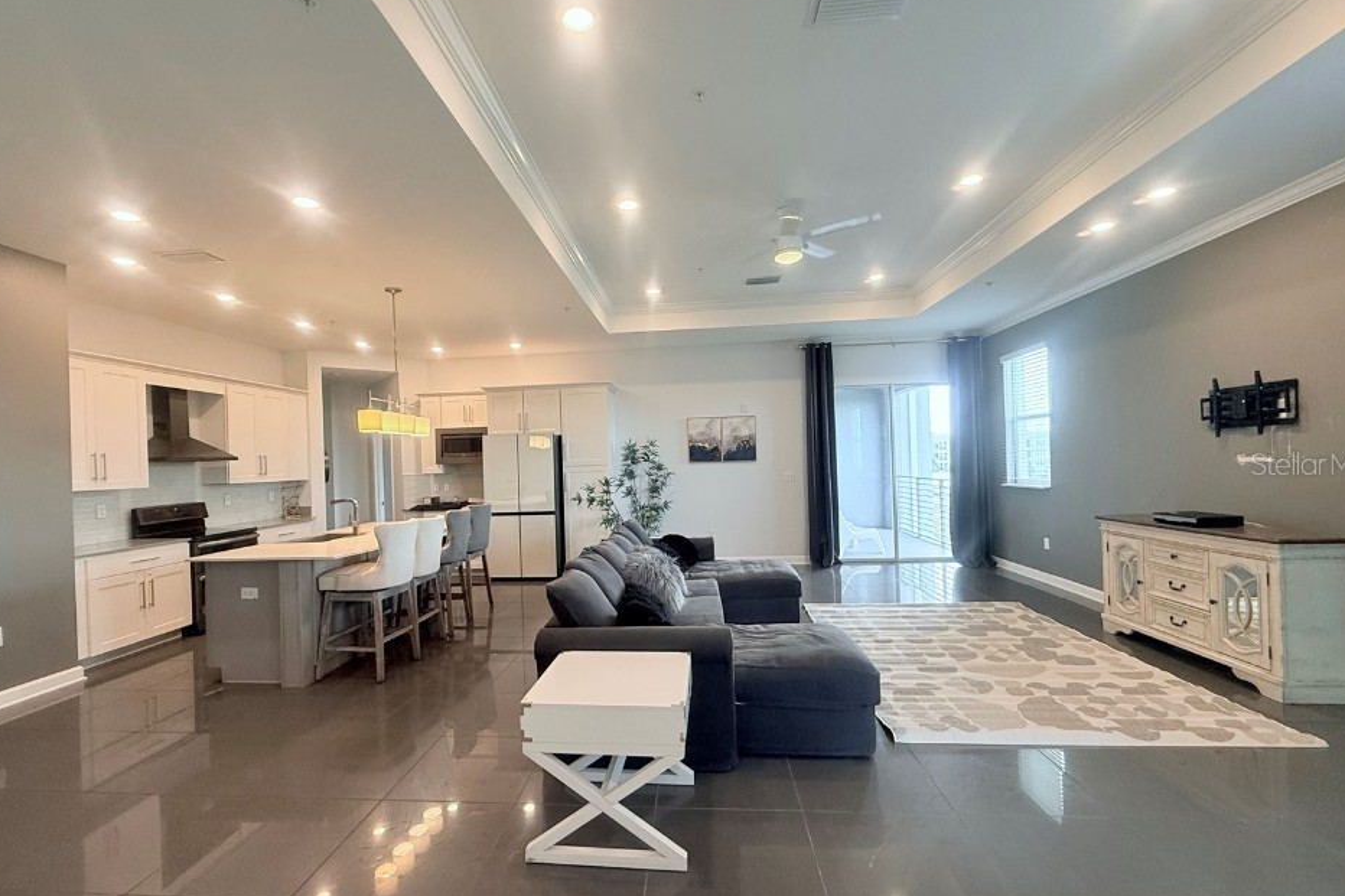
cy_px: 463
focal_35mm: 16
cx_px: 648
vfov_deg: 73.7
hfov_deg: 96.7
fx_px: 598
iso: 250
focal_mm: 2.22
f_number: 2.2
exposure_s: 1/120
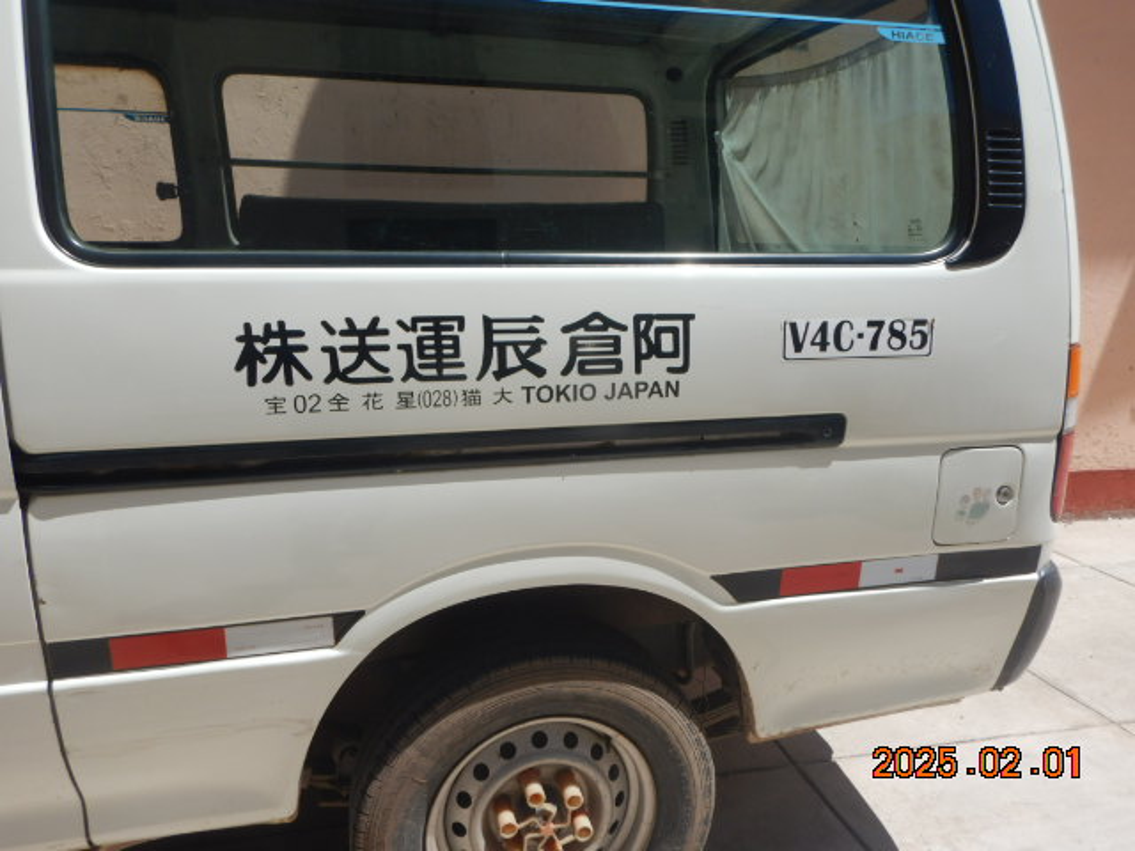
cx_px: 568
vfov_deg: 56.8
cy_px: 426
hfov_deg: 71.6
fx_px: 787
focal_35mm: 24
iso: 125
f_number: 4.1
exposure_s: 1/1000
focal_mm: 4.3
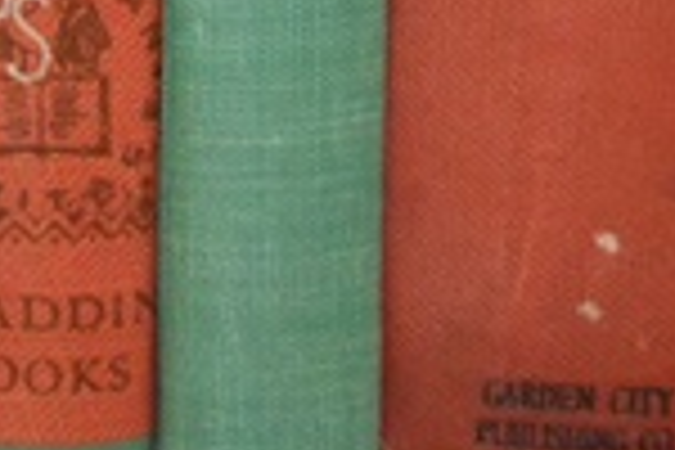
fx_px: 5006
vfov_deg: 4.9
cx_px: -562
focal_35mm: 267
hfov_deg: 7.5
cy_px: -812
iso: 720
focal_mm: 15.1
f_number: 4.2
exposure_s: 1/8
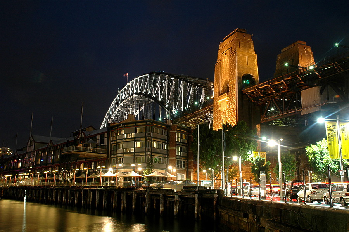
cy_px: 116
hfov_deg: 51.3
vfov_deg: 35.4
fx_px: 363
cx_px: 174
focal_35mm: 38
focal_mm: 25
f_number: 10
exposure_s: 13
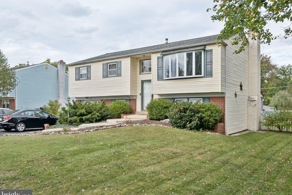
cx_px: 151
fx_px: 227
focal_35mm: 28
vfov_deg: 46.4
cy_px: 99
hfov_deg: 65.5
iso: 250
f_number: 8
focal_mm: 18.2
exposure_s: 1/160
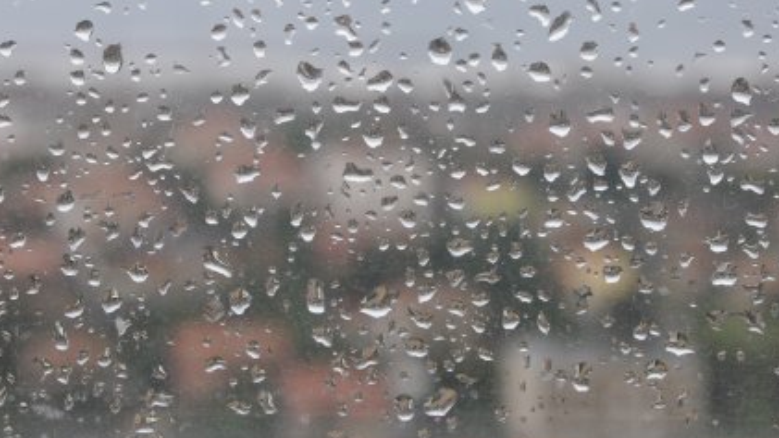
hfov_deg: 18.8
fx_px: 2355
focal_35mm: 114
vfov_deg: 10.6
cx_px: 405
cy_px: 94
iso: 200
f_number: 8
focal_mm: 50
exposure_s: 1/100
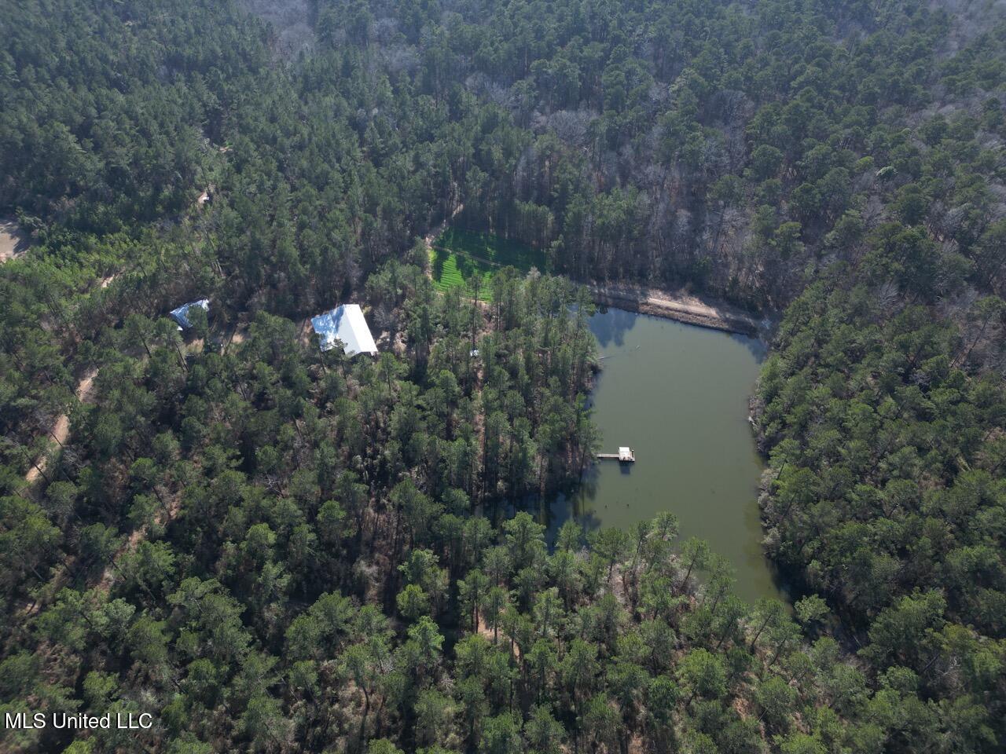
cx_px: 503
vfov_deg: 56.8
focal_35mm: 24
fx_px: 697
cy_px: 377
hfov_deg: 71.6
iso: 100
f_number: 1.7
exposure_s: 1/800
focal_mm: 6.72
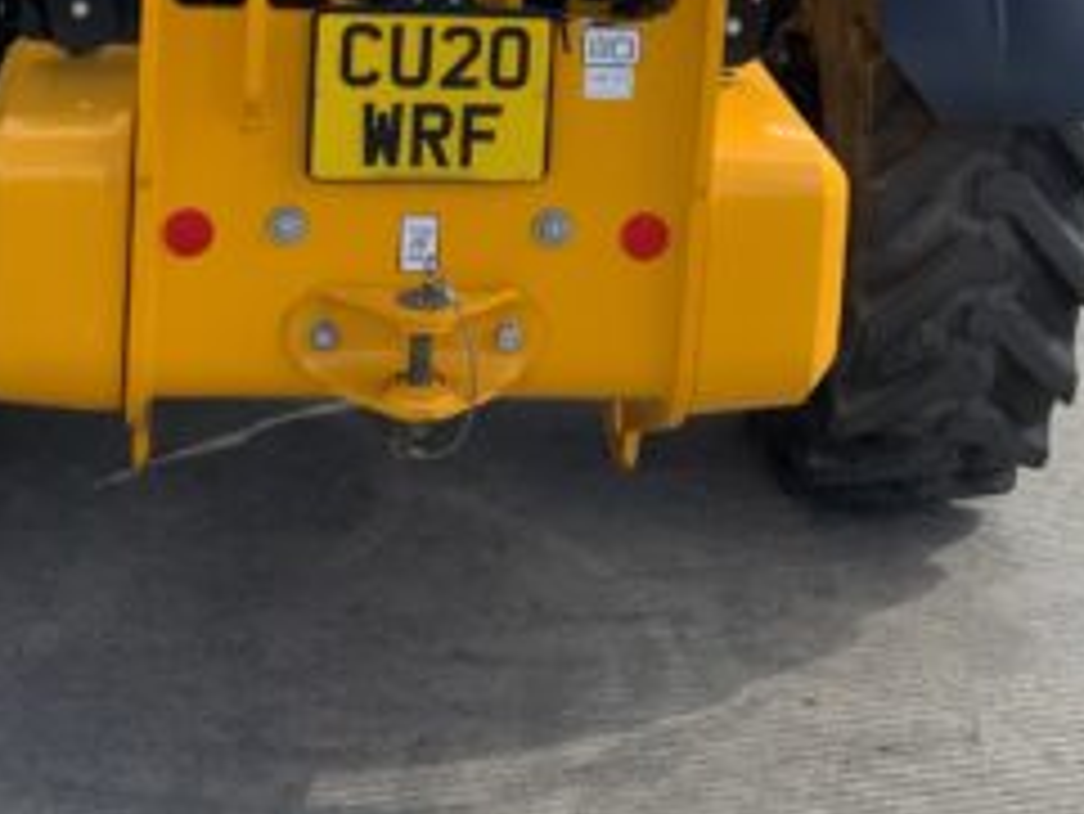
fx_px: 2412
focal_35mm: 77
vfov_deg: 18.0
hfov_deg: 25.3
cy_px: -225
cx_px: 562
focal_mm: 3
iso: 16
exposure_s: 1/1342
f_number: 1.8
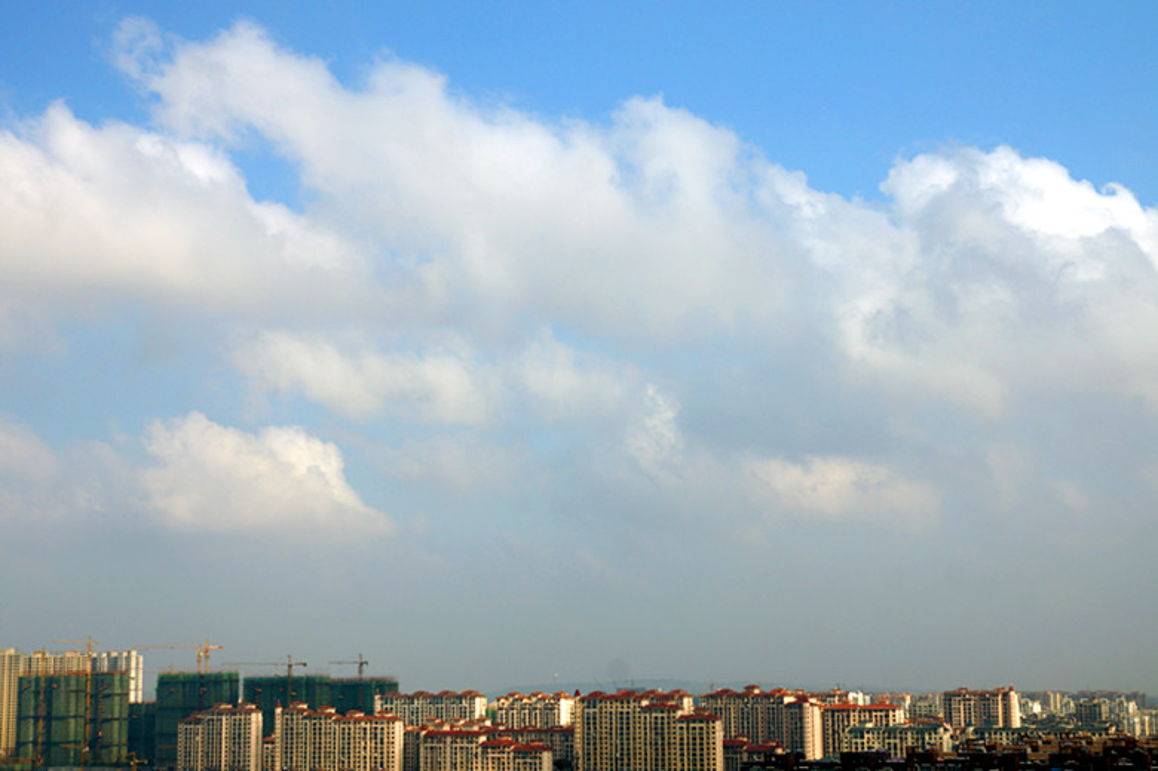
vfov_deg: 22.6
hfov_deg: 33.4
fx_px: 1929
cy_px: 386
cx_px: 579
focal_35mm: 60
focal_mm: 40
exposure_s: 1/250
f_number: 7.1
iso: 100
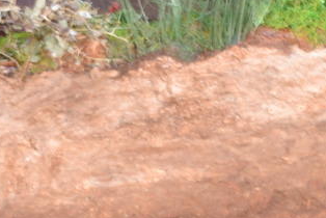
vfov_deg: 5.9
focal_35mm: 229
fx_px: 2076
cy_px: -176
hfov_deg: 8.8
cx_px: -173
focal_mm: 40
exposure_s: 1/4
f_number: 22
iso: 400
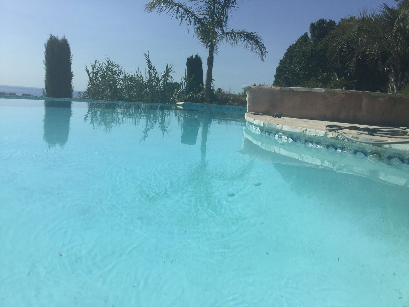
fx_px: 366
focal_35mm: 31
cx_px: 204
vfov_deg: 45.4
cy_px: 154
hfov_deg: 58.4
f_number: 2.4
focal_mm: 3.3
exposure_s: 1/2915
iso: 25
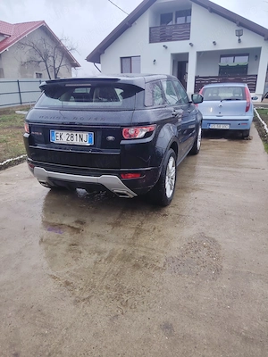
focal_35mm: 24
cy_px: 178
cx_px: 134
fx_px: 248
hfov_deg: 56.8
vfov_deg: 71.6
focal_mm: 5.25
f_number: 1.75
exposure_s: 1/311
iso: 100
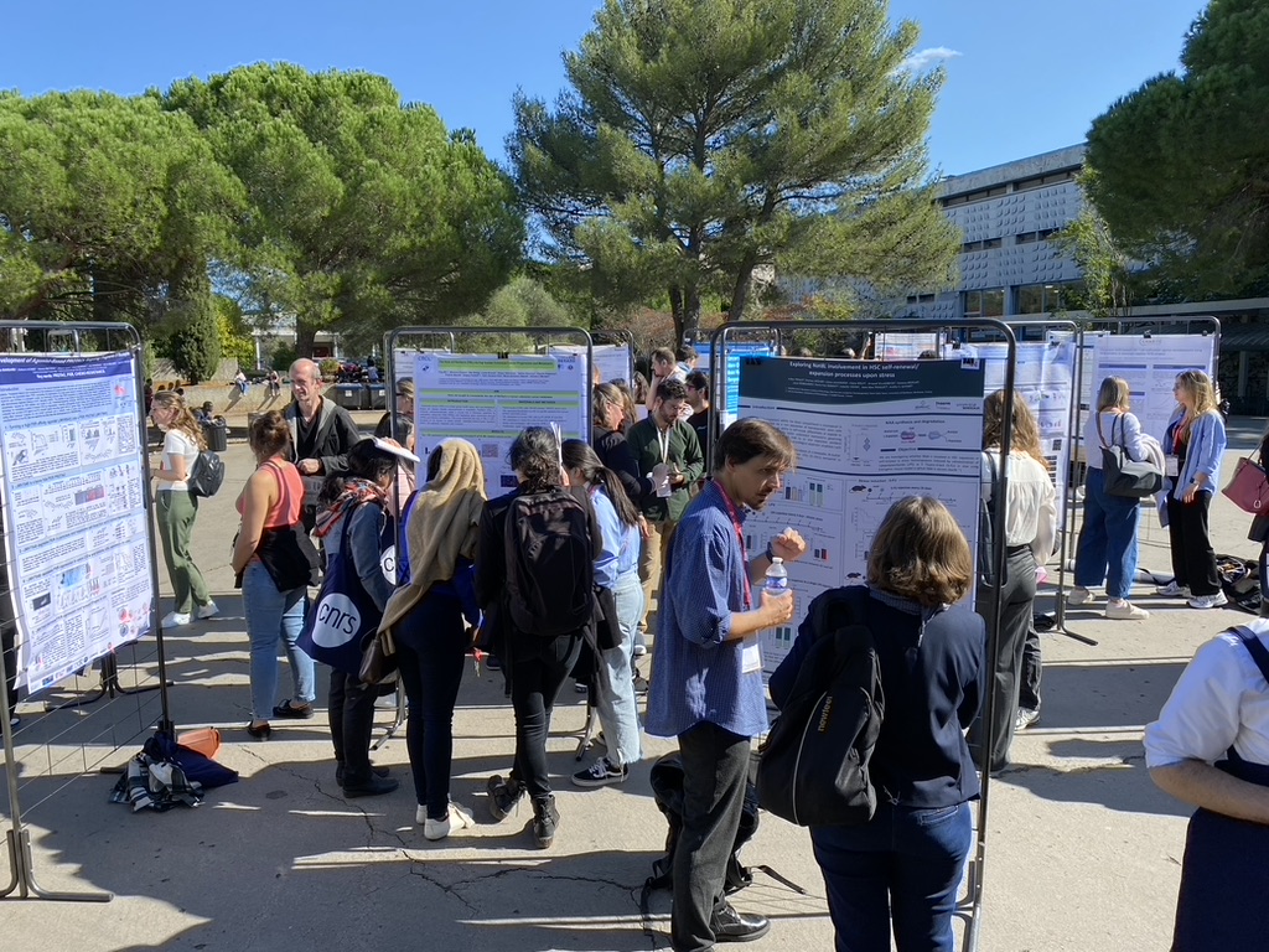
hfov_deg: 67.3
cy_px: 476
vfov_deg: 53.1
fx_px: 953
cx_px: 634
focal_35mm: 26
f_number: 1.8
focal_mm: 4.25
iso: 32
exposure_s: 1/1135
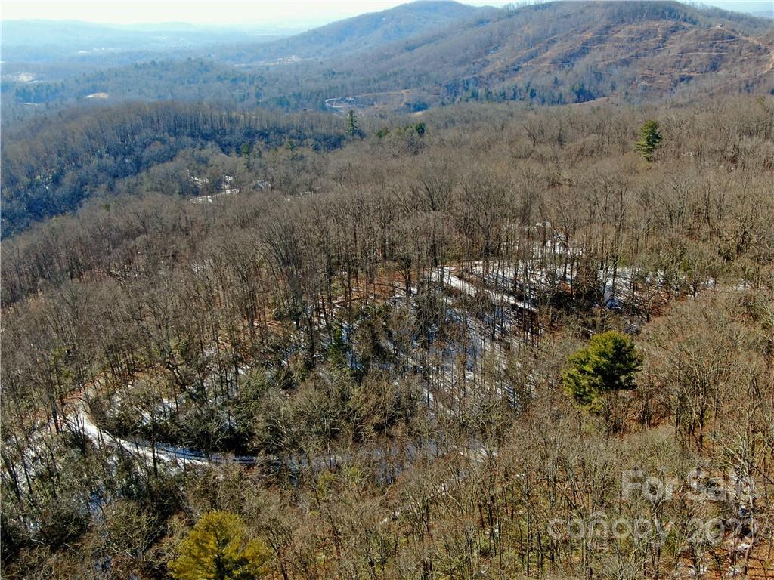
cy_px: 290
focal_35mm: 37
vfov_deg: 38.7
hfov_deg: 50.1
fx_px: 827
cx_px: 387
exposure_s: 1/323
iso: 100
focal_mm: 6.35
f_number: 3.4
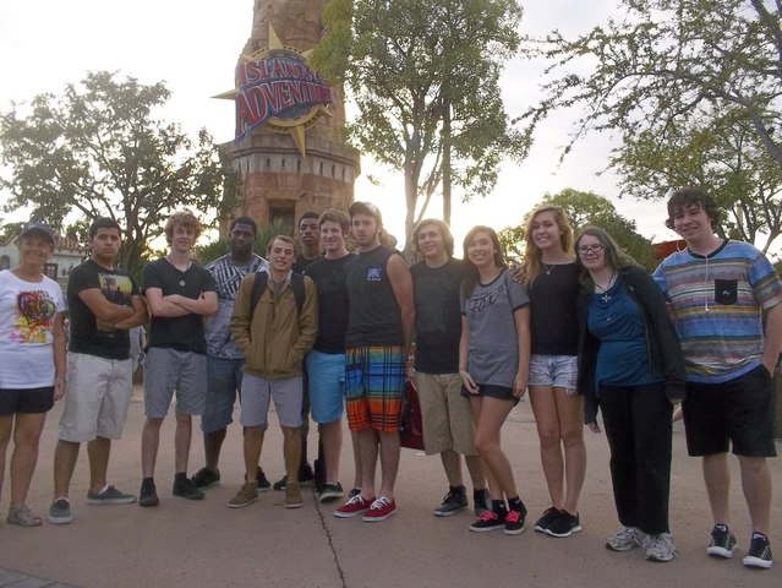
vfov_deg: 48.3
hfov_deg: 61.6
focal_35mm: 29
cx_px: 391
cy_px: 294
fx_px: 655
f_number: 3.3
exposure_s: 1/160
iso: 160
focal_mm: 4.1
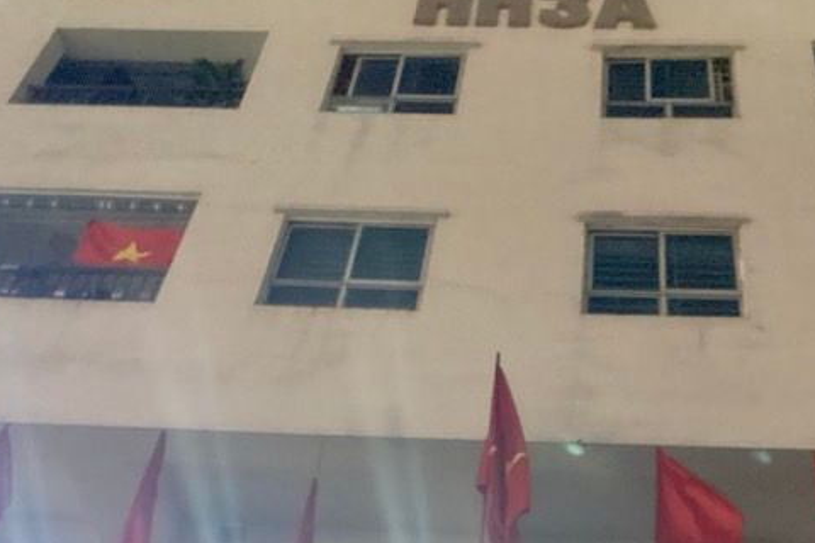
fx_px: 1154
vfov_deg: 24.3
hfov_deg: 38.6
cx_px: 525
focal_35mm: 51
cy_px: 630
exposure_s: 1/17
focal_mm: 2.71
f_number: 2.2
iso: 800
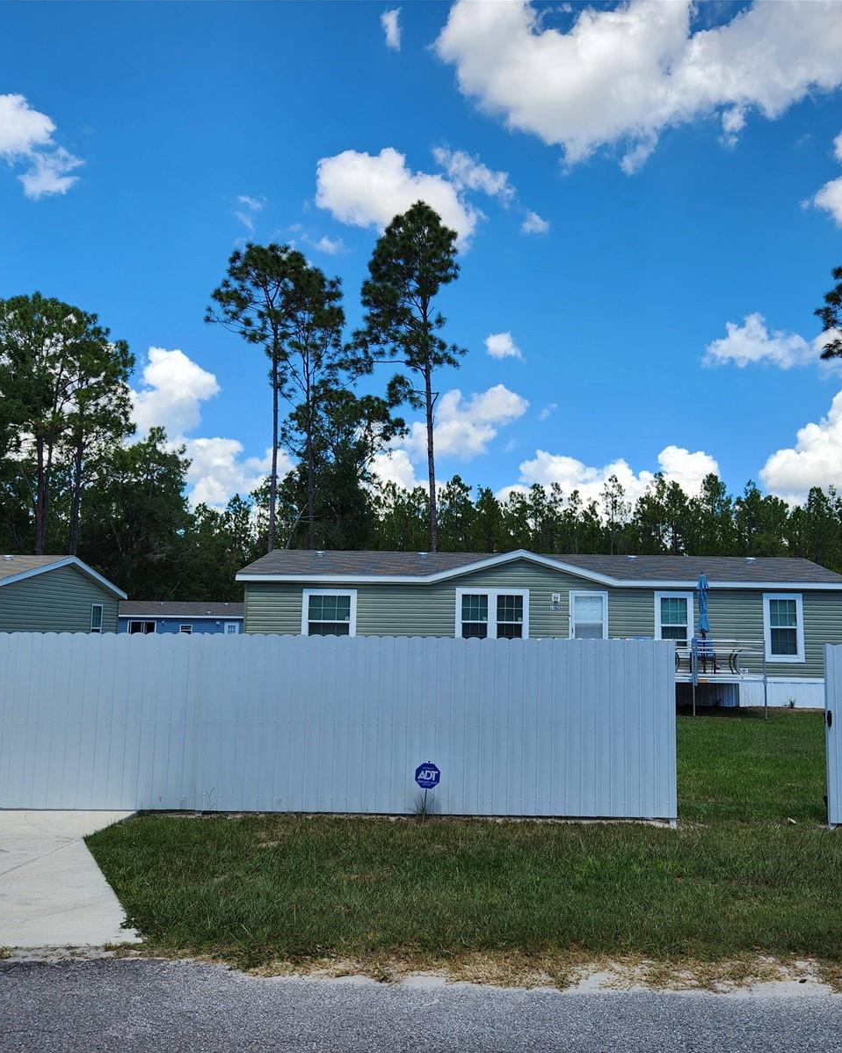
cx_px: 484
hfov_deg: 48.4
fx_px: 934
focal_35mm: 30
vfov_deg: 58.8
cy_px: 527
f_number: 1.8
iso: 20
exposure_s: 1/1399
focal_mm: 5.4
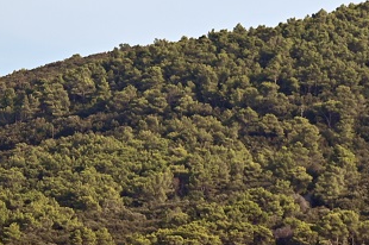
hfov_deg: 5.4
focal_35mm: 378
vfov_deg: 3.6
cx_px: 615
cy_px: 12
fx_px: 3870
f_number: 5.6
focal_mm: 90
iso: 110
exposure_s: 1/500
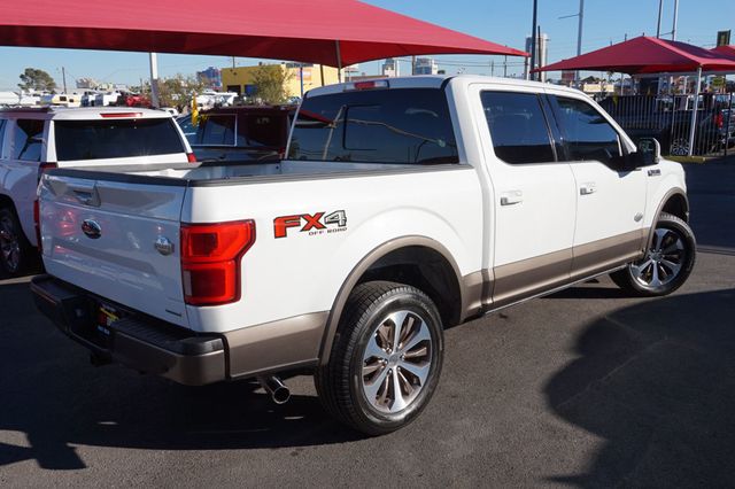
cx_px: 368
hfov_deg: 59.5
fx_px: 643
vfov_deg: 41.7
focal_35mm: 32
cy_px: 244
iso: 100
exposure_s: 1/160
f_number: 11
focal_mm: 21
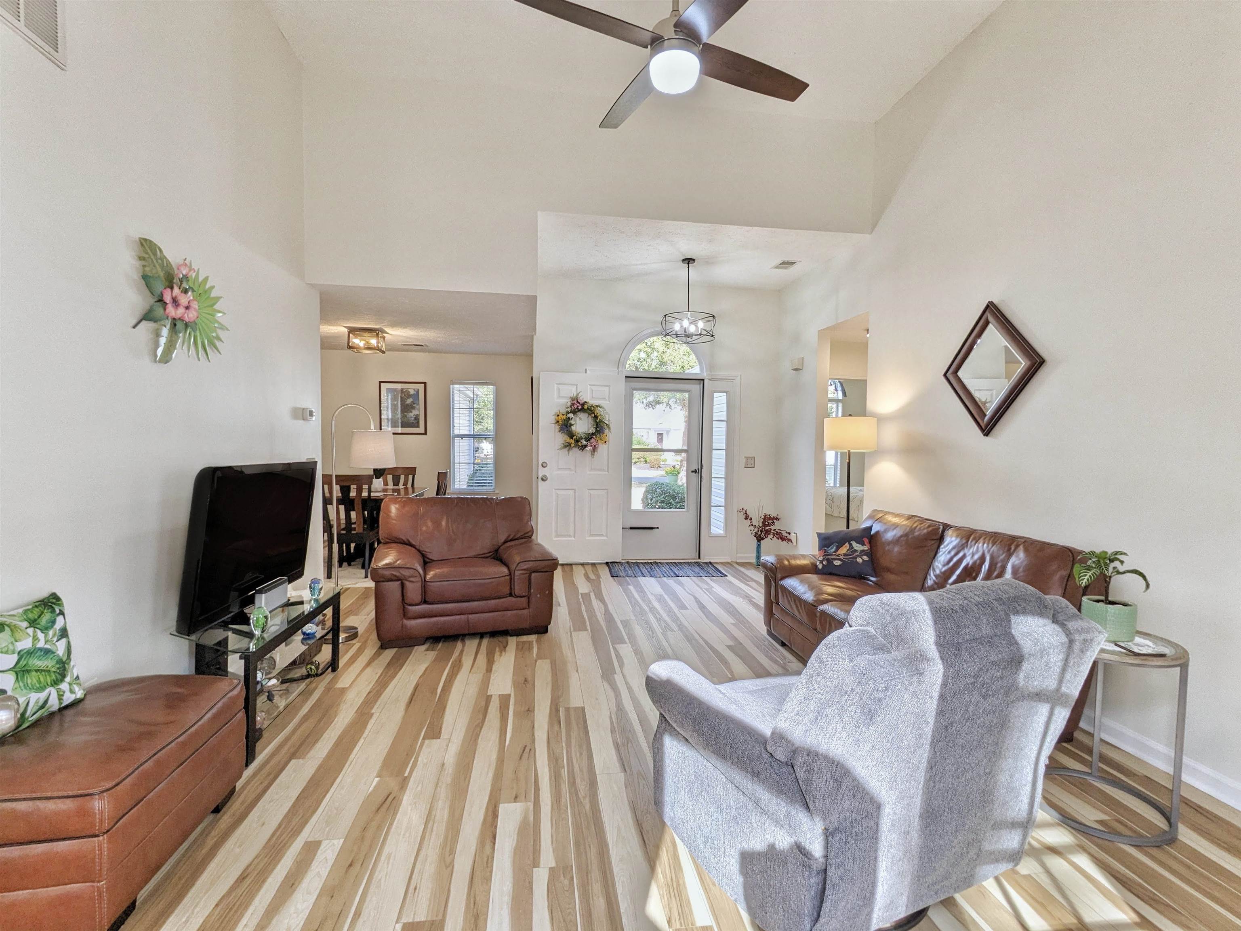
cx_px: 620
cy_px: 466
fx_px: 574
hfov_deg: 94.5
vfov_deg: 78.1
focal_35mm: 16
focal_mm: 2.22
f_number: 2.2
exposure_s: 1/120
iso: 47
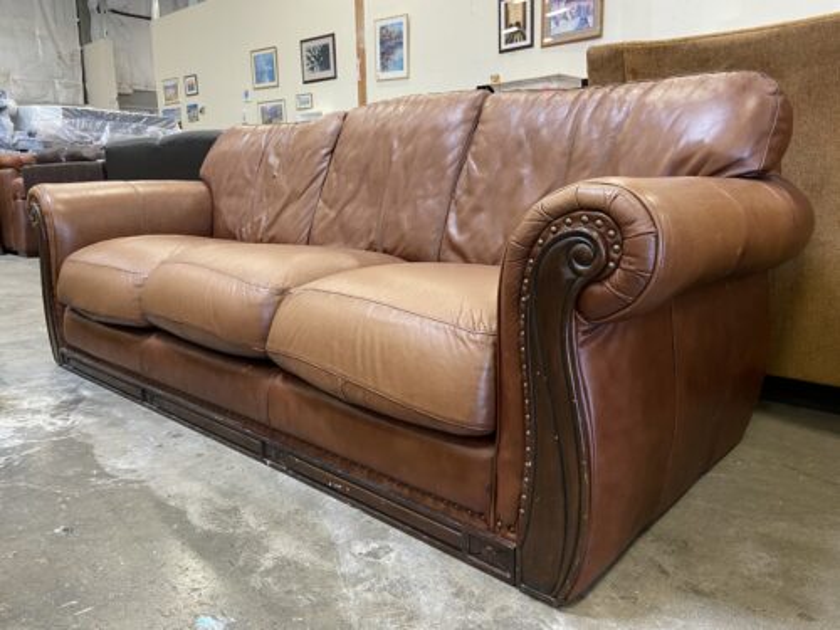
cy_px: 315
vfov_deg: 53.1
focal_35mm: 26
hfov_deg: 67.3
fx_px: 631
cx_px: 420
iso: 320
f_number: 1.8
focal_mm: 4.25
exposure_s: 1/60
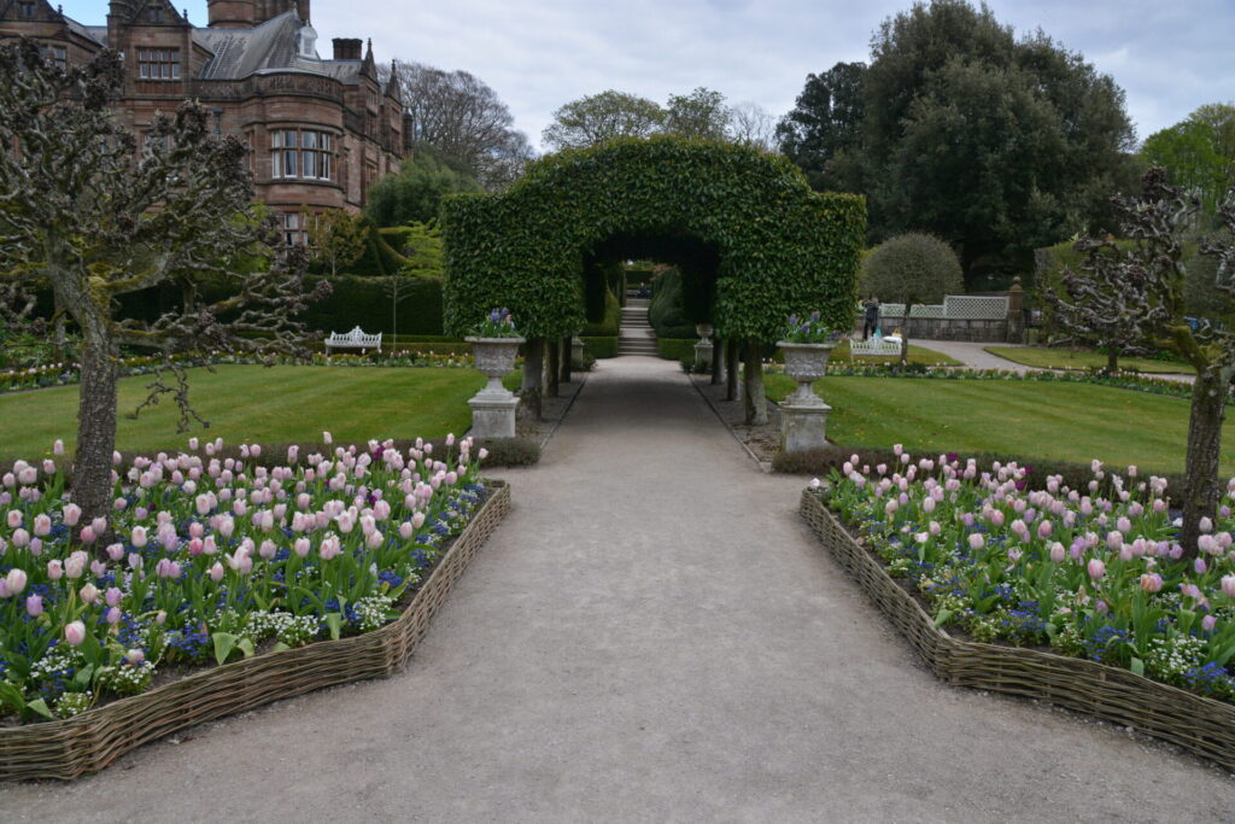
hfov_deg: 67.4
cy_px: 412
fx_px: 926
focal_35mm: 27
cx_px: 618
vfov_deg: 47.9
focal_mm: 27
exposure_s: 1/1000
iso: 1000
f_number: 9
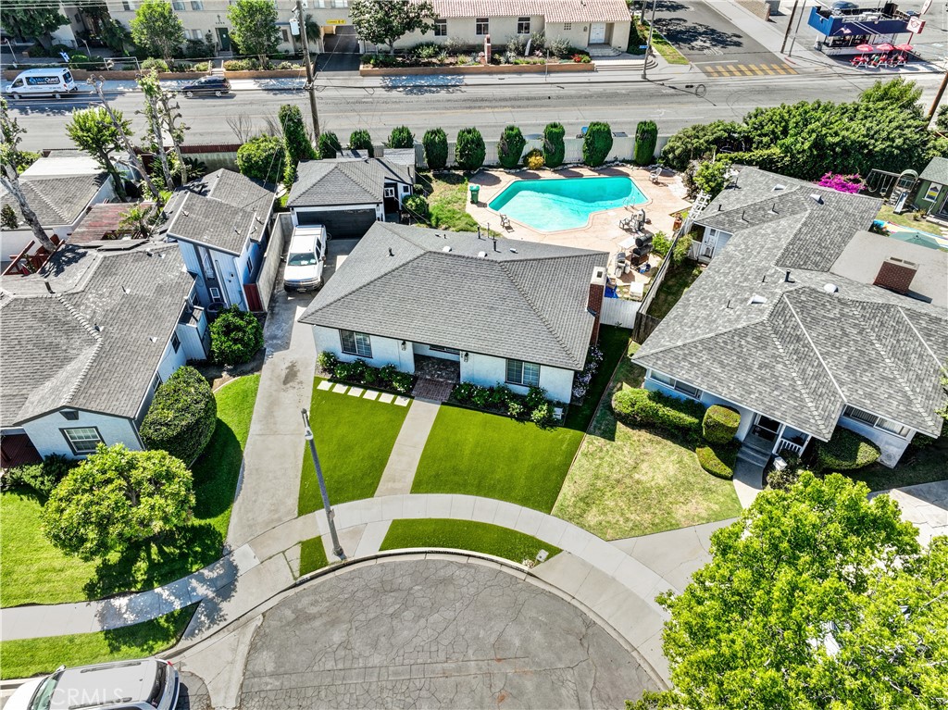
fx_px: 657
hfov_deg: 71.6
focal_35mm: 24
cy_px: 355
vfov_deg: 56.8
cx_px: 474
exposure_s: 1/80
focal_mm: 12.3
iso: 100
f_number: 11
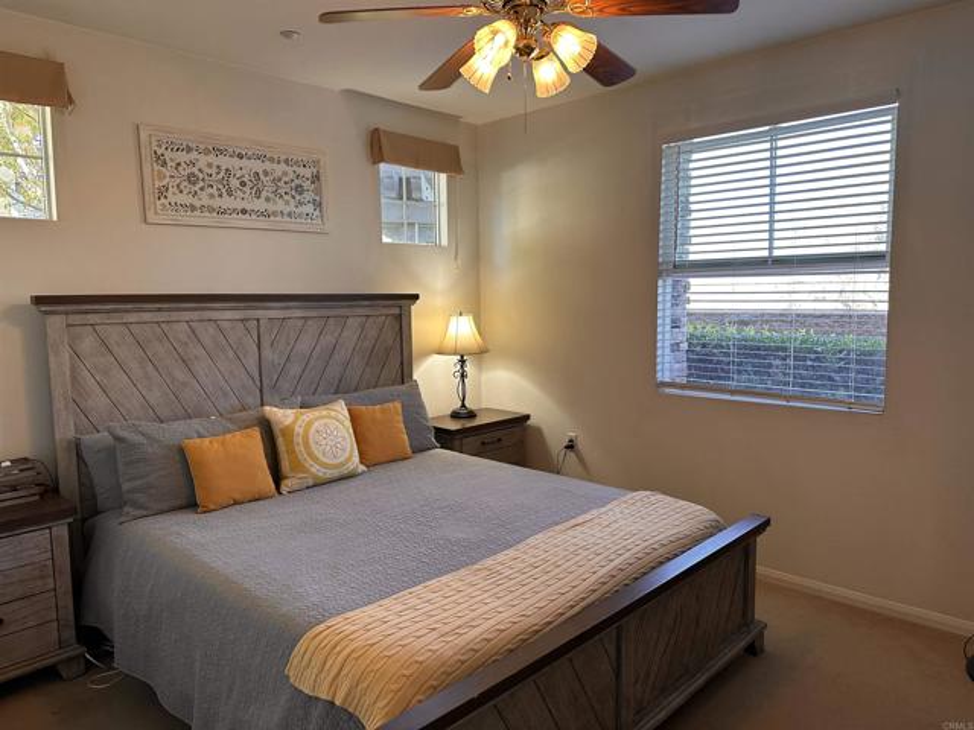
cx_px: 487
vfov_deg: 56.8
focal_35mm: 24
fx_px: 675
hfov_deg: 71.6
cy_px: 365
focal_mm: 6.86
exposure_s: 1/120
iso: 160
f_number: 1.78
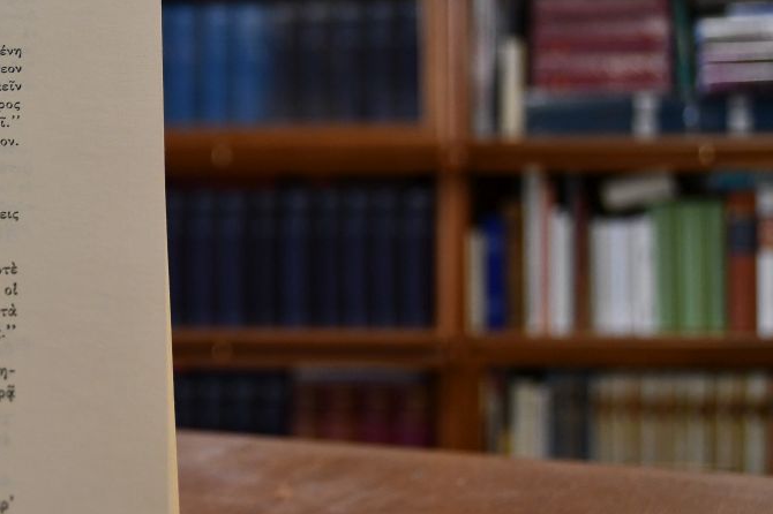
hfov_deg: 27.3
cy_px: 186
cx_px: -25
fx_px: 1481
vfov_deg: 19.7
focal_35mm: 69
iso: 800
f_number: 3.5
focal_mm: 22
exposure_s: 1/200
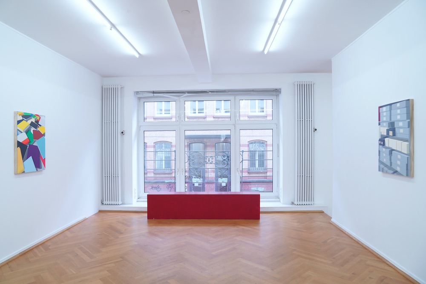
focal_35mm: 24
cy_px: 142
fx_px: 284
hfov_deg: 73.7
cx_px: 213
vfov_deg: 53.1
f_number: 3.2
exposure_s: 1/40
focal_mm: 24
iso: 100
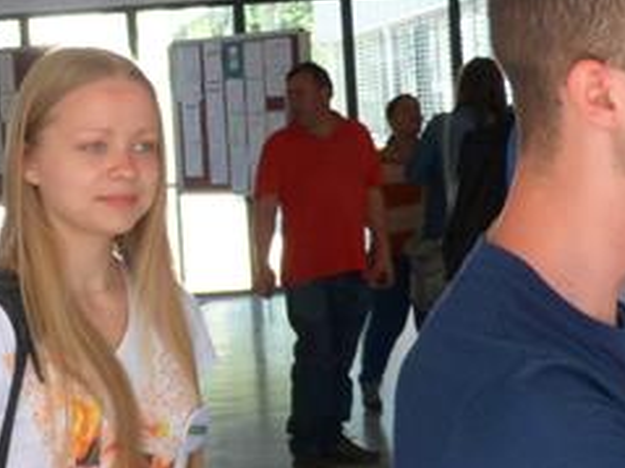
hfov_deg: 16.8
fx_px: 2075
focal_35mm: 115
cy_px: 269
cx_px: 24
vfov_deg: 12.9
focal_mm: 7.6
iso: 250
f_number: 3.2
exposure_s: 1/250
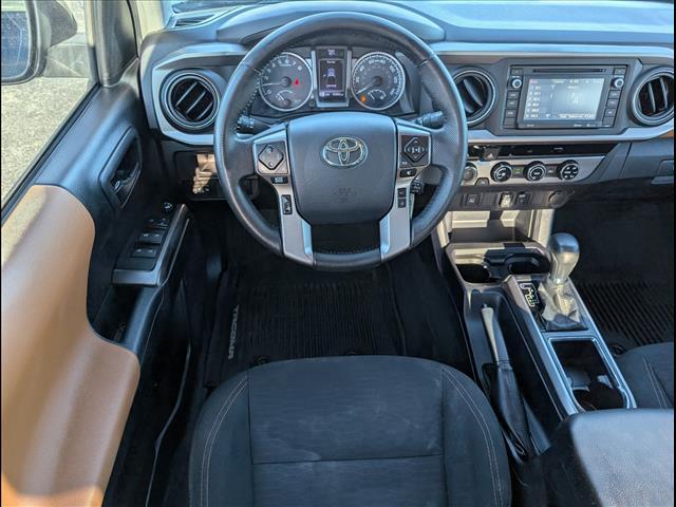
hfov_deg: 71.6
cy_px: 254
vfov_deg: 56.8
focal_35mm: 24
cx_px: 338
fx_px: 469
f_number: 1.68
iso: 18
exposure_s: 1/278
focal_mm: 6.9
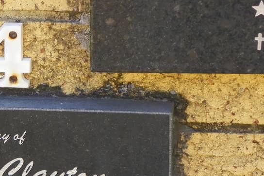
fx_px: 1548
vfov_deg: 6.5
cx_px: -16
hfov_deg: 9.7
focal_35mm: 211
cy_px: 144
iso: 64
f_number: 4
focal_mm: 16.4
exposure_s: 1/40
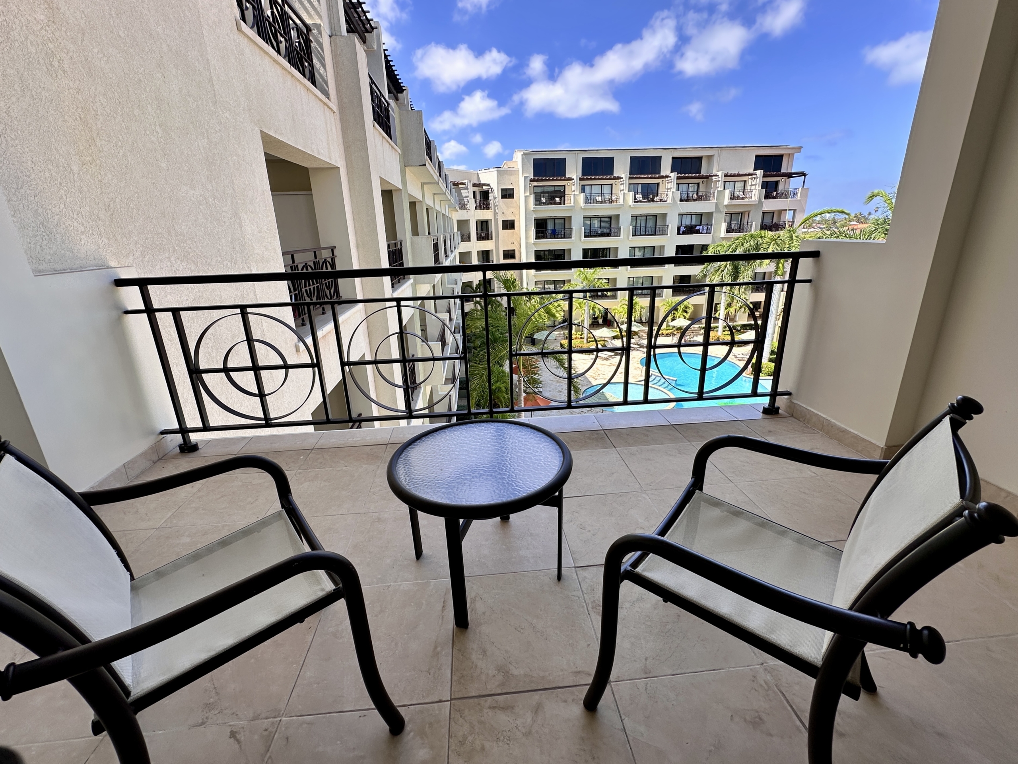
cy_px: 382
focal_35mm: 14
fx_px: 412
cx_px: 509
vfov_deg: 85.7
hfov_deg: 102.1
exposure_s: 1/567
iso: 40
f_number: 2.2
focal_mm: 2.22
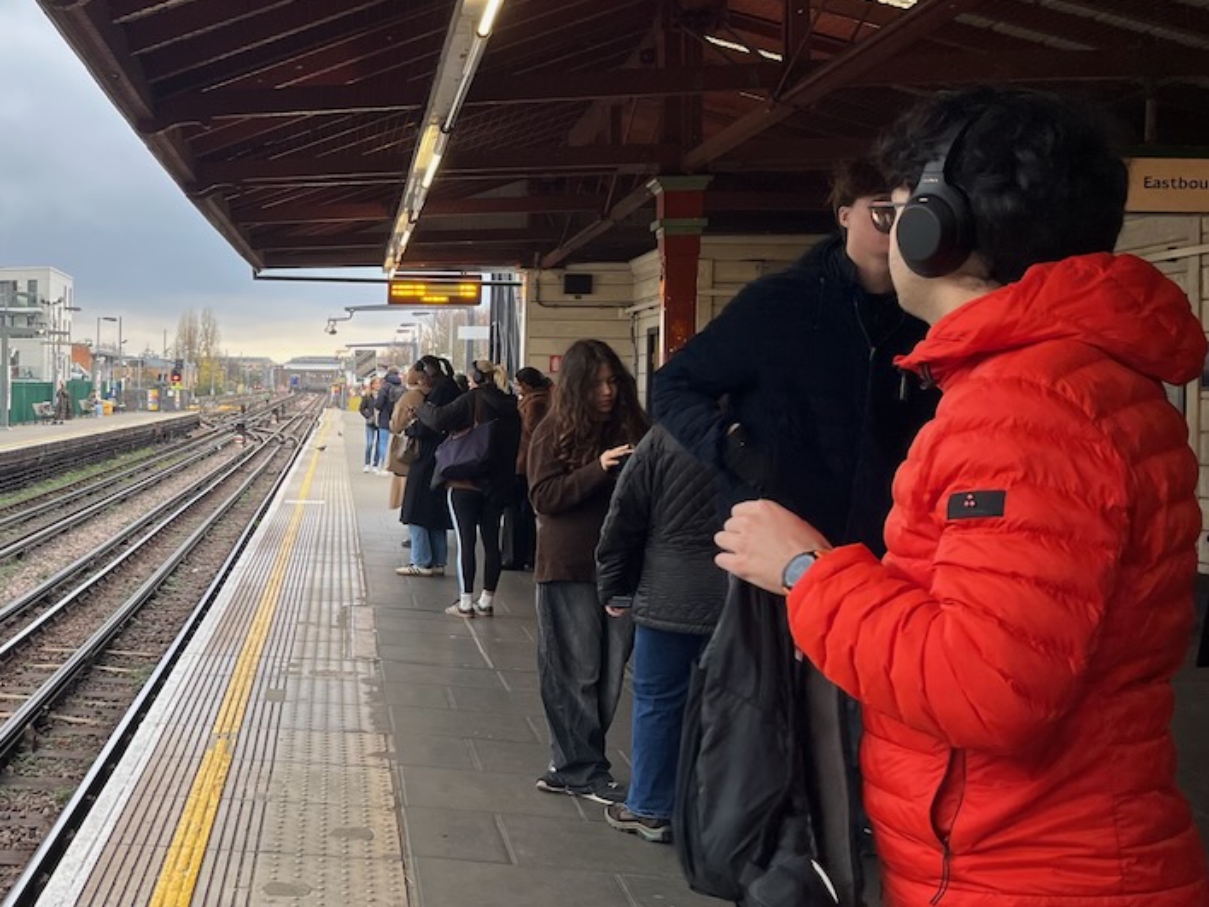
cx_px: 133
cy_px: 444
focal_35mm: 47
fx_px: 1642
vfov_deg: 30.9
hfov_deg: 37.9
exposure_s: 1/100
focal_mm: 5.1
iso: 32
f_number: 1.6
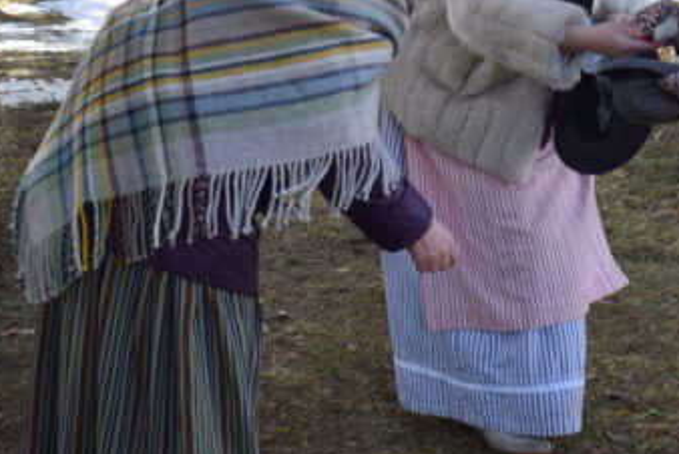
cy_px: 105
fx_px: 2143
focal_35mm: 114
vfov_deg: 12.1
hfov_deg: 17.8
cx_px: 564
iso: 500
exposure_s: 1/1000
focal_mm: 25
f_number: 4
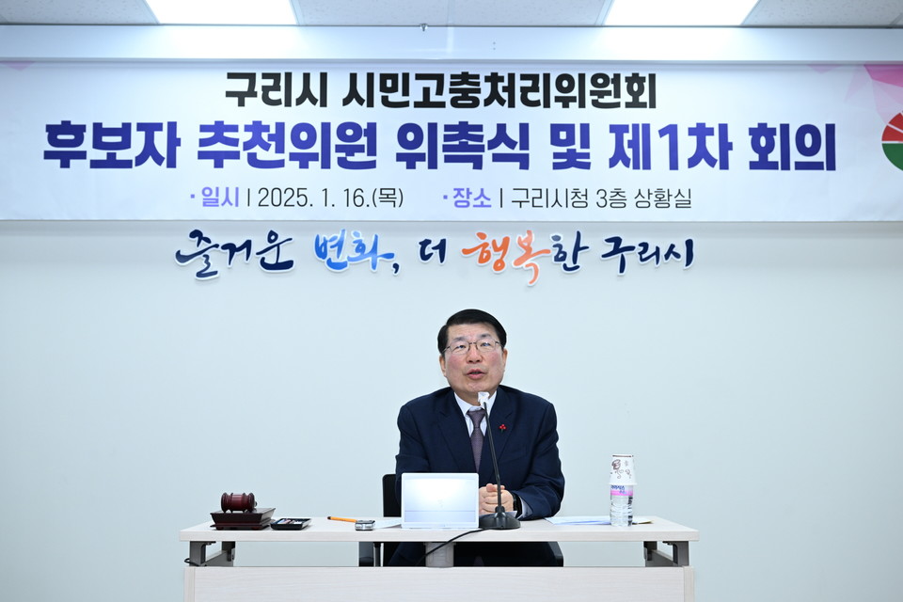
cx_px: 452
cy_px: 301
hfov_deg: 39.6
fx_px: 1254
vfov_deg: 27.0
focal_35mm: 50
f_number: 5.6
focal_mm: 50
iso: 640
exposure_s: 1/125
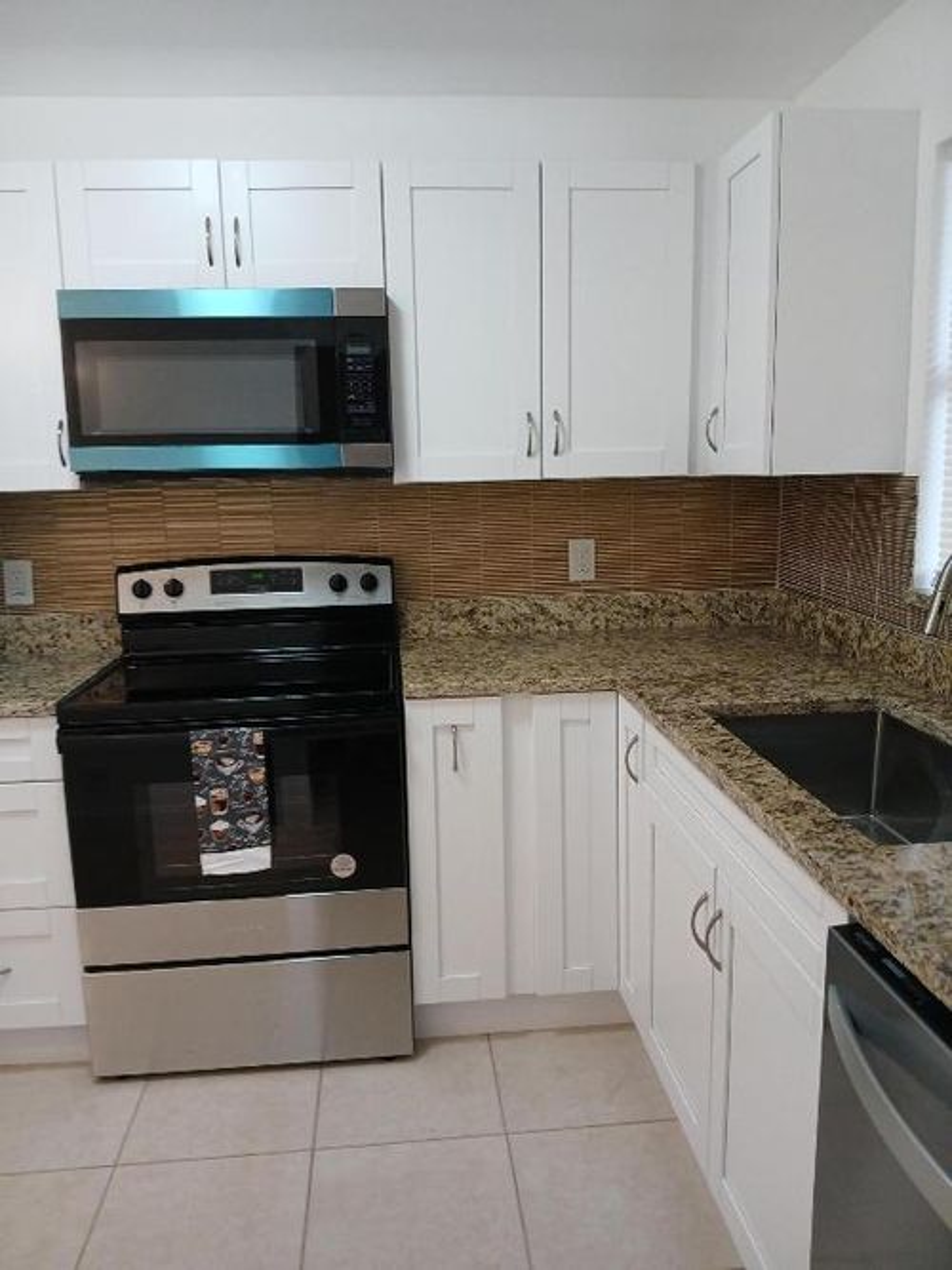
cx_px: 476
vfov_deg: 67.3
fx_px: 954
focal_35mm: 26
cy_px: 635
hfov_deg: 53.0
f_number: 1.8
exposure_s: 1/60
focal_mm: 3.98
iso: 160
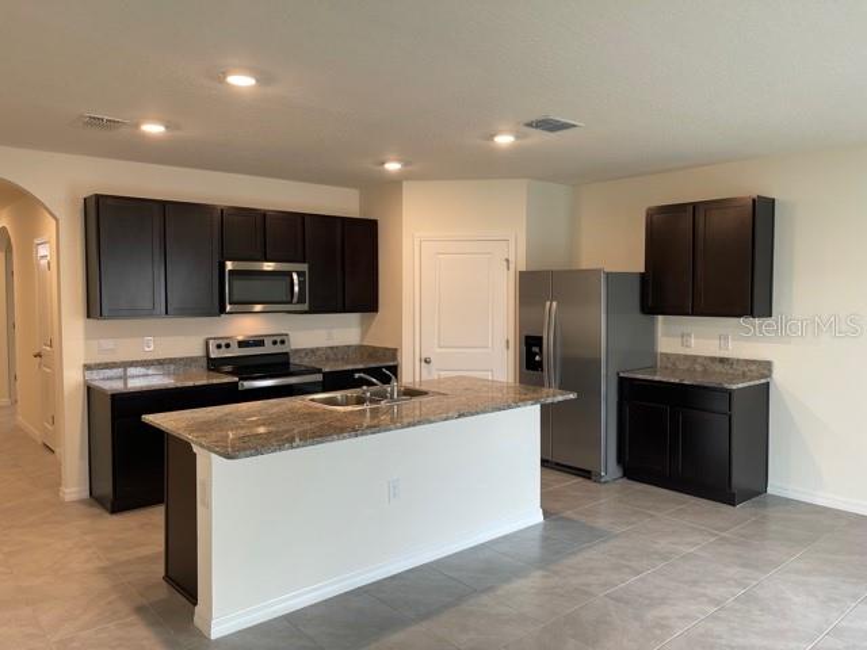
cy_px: 325
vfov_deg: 53.1
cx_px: 434
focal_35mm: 26
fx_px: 651
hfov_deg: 67.3
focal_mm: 5.1
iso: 64
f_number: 1.6
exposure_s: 1/60
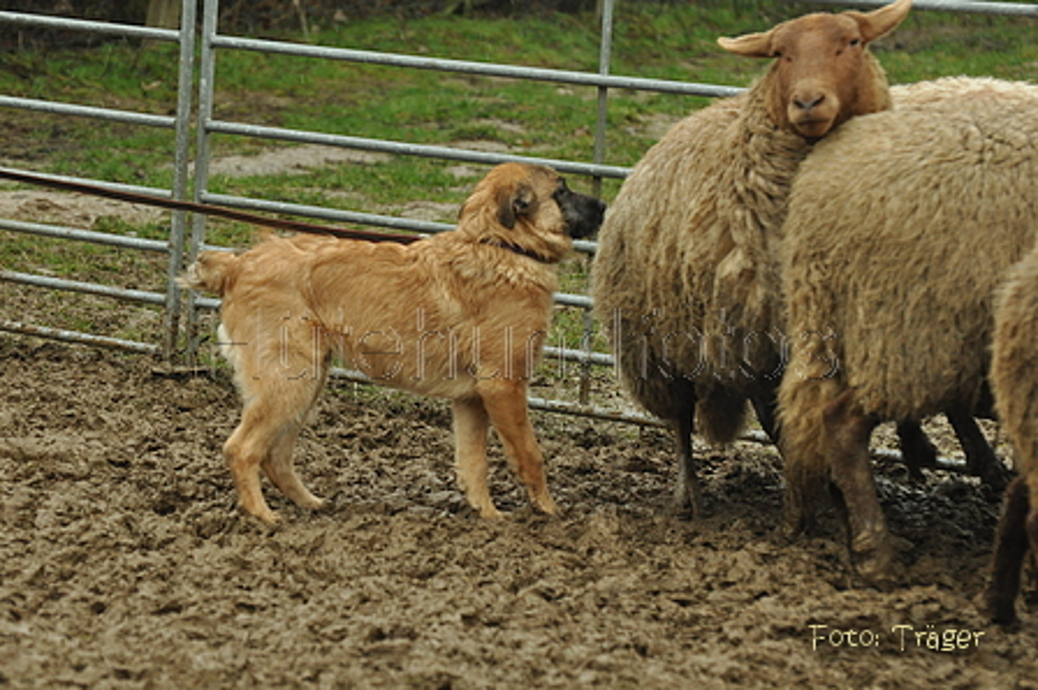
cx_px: 519
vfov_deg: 6.8
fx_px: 5834
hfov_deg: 10.2
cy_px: 345
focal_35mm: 202
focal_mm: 135
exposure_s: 1/500
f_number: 5.6
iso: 1000
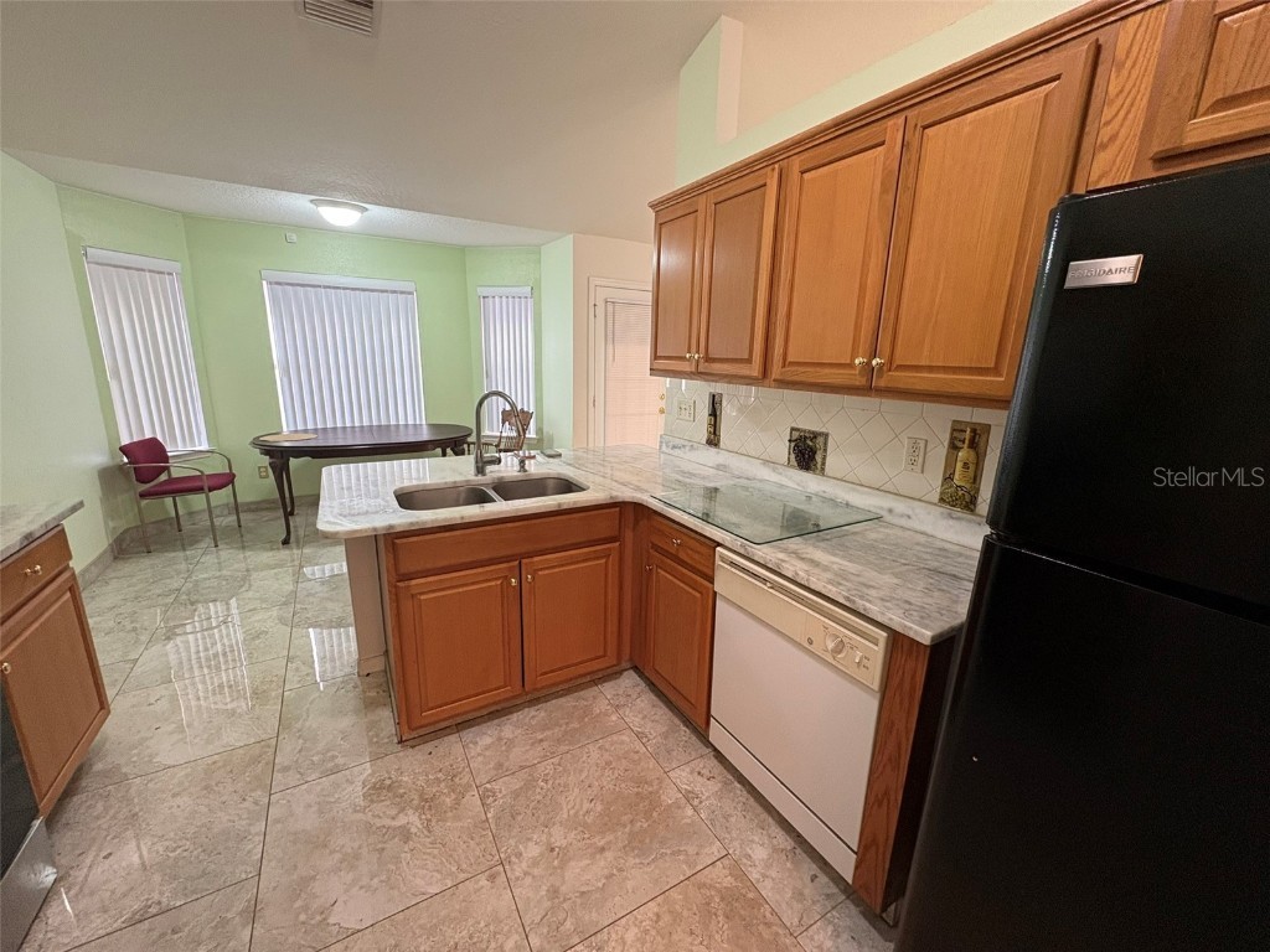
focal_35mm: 14
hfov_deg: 102.1
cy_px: 476
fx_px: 514
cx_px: 635
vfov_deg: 85.7
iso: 250
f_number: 2.2
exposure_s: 1/60
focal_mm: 2.22
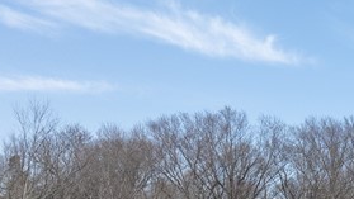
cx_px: 629
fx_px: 901
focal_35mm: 96
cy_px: 322
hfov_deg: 17.9
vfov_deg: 11.9
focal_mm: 12.29
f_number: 4.5
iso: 200
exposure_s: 1/240
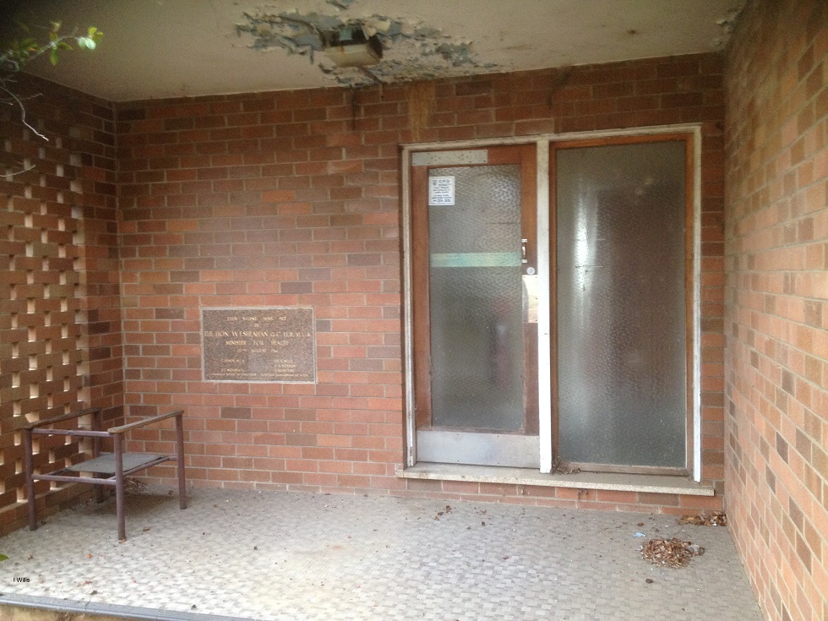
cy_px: 310
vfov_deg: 40.7
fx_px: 837
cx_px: 414
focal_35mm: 35
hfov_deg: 52.6
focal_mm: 4.28
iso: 160
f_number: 2.4
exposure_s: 1/20
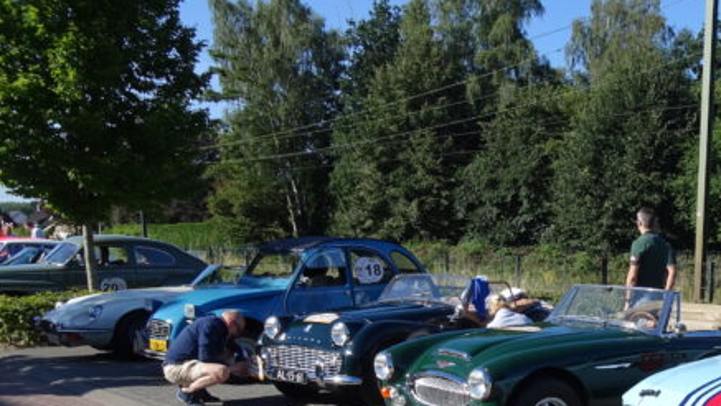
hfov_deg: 42.1
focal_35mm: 46
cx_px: 604
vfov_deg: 24.3
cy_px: 442
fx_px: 880
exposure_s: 1/800
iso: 80
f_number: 3.5
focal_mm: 4.1
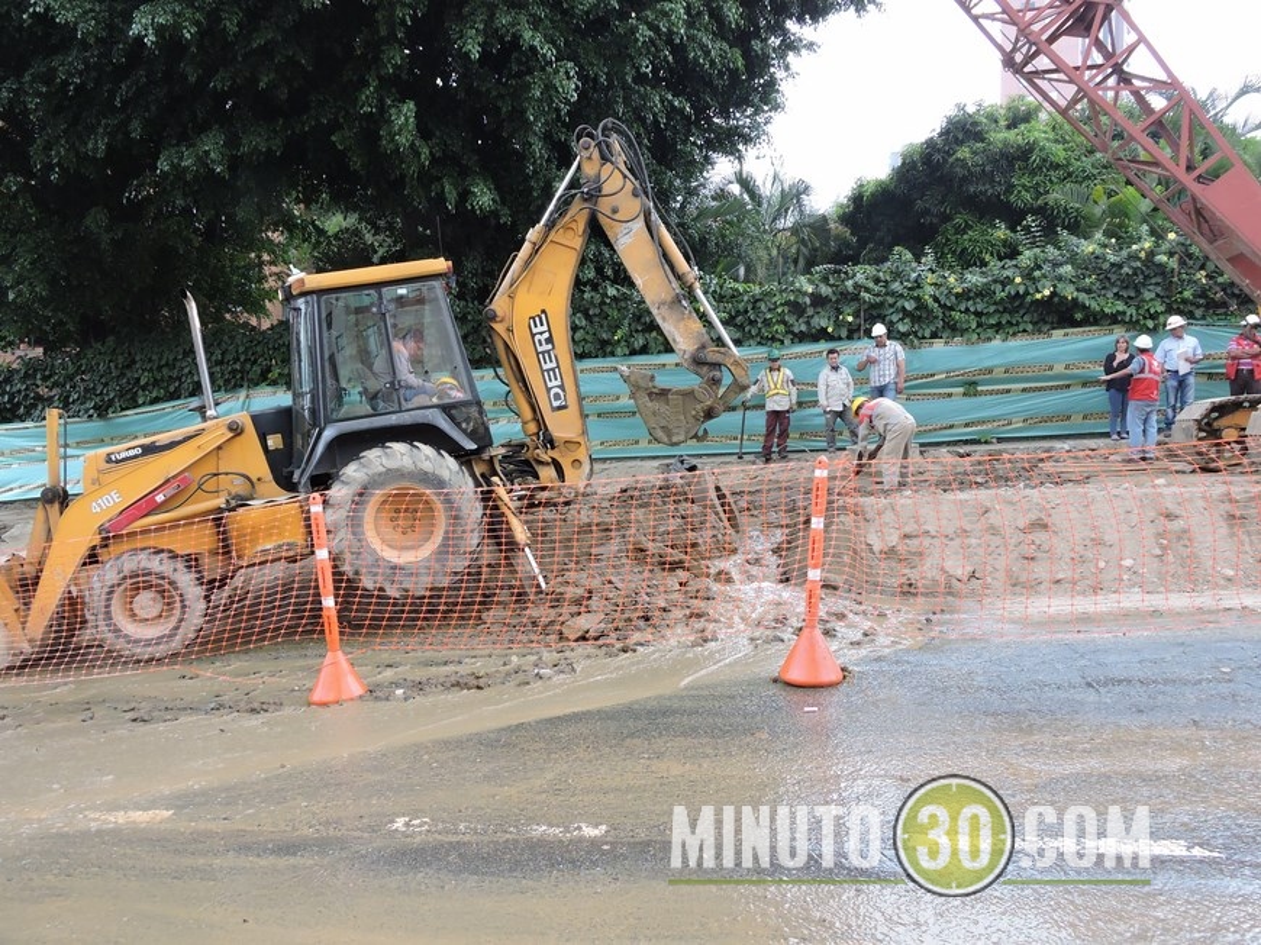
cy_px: 472
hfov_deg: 63.5
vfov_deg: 49.7
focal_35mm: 28
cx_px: 630
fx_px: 1020
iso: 400
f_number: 3.5
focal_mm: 5
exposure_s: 1/160
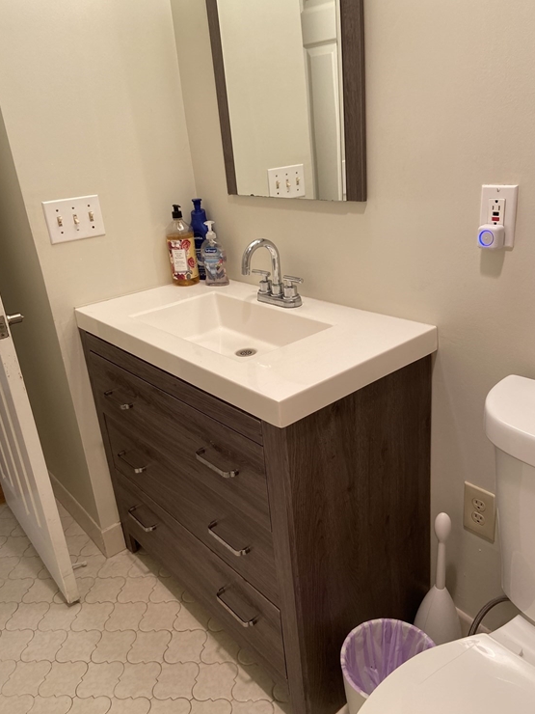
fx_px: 556
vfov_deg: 65.3
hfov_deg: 51.4
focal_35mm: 27
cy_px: 346
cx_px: 272
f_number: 1.8
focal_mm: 4.25
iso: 64
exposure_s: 1/120
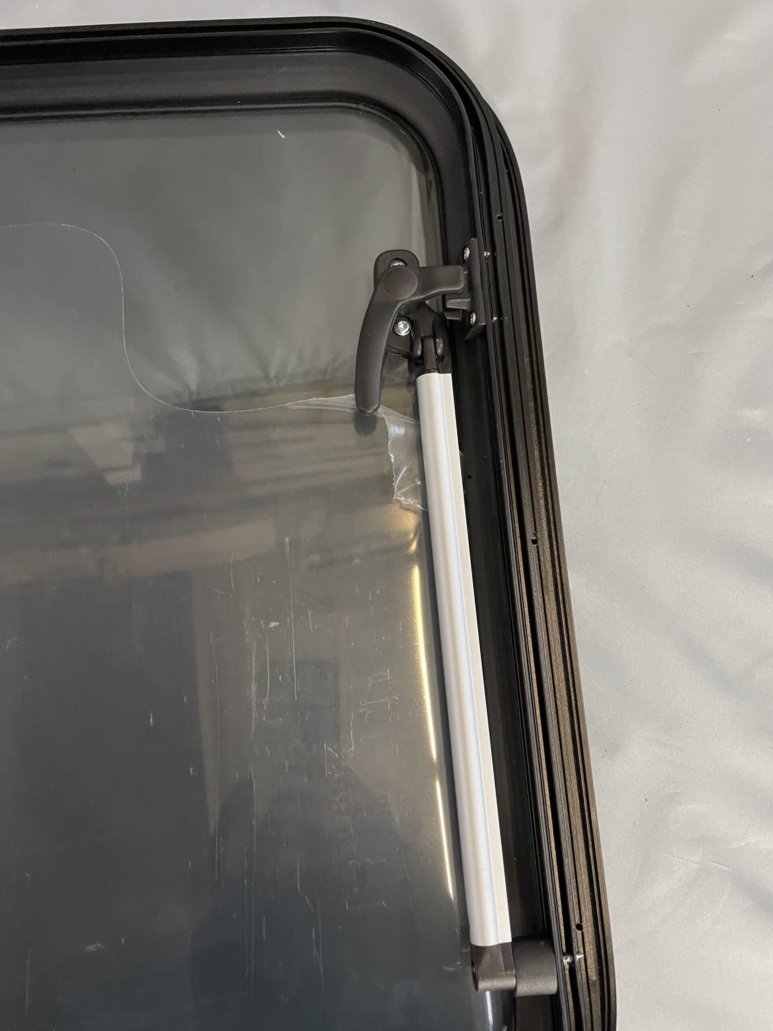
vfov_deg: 67.3
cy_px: 516
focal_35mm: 26
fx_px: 774
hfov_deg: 53.1
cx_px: 386
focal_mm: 4.2
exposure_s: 1/50
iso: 320
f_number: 1.6
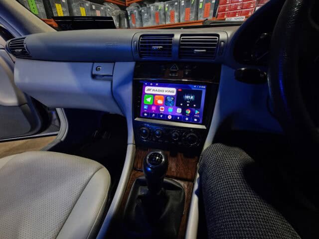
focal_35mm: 13
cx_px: 160
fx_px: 120
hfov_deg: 106.2
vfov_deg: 89.9
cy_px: 120
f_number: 2.2
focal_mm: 2.2
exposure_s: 1/50
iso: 100
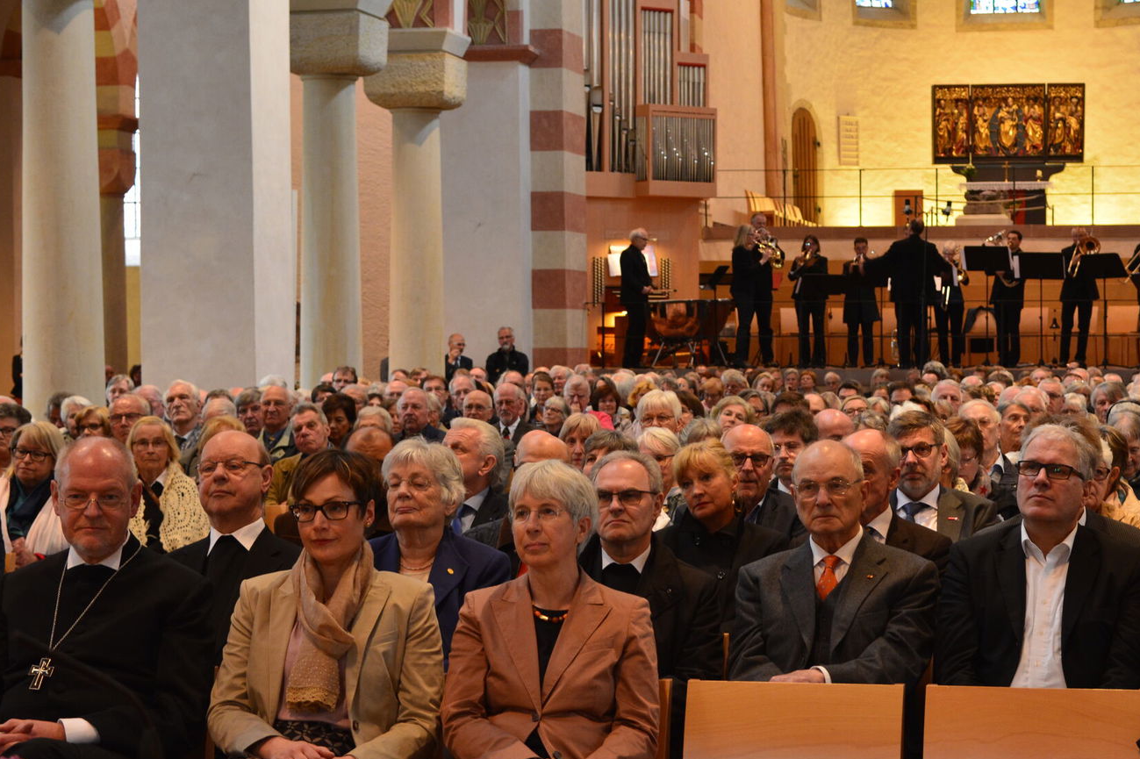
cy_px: 419
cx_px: 692
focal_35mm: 85
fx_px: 2691
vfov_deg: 16.1
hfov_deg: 23.9
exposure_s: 1/13
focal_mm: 46
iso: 800
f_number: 6.3
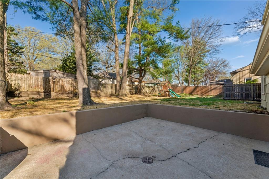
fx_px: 105
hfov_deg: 104.3
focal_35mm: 14
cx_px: 134
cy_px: 90
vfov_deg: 81.2
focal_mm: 14
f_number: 22
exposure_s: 1/10
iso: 100
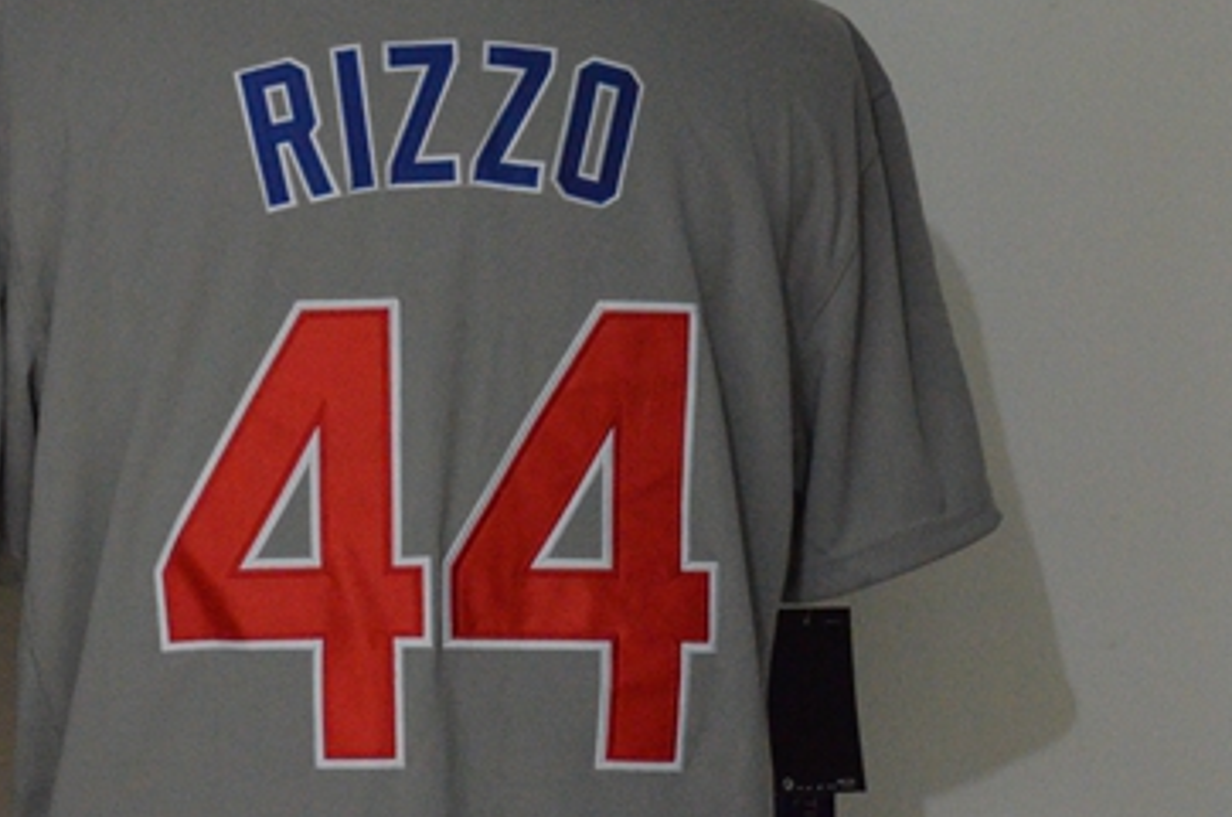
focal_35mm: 159
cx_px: -88
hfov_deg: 12.7
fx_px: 5432
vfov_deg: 8.6
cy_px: 521
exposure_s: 1/80
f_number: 4.5
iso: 4000
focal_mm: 48
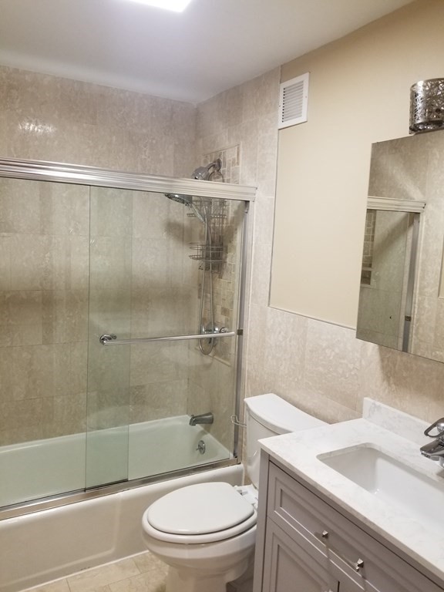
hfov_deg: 53.1
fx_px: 445
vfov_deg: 67.3
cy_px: 296
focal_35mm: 26
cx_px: 222
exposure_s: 1/30
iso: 160
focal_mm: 4.25
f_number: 1.7
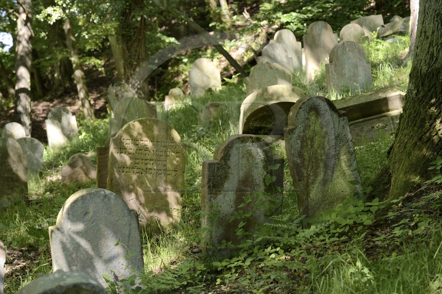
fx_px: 1288
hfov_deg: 19.5
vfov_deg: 13.0
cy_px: 147
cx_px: 221
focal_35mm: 105
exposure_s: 1/125
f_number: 6.3
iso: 800
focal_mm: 105
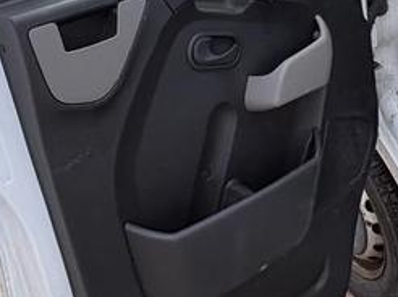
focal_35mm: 51
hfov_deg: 37.4
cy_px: -31
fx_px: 586
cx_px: 168
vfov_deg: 26.3
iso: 50
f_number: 2.2
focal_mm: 2.22
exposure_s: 1/280
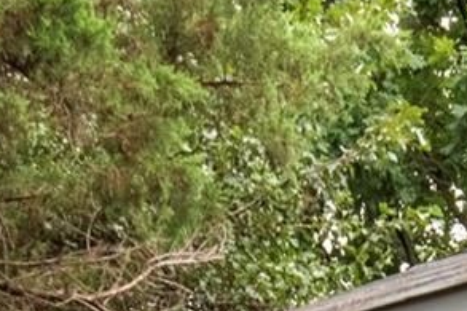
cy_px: 896
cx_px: 386
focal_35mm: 98
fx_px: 1271
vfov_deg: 10.5
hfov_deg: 20.5
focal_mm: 14
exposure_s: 1/4000
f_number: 6.3
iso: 320
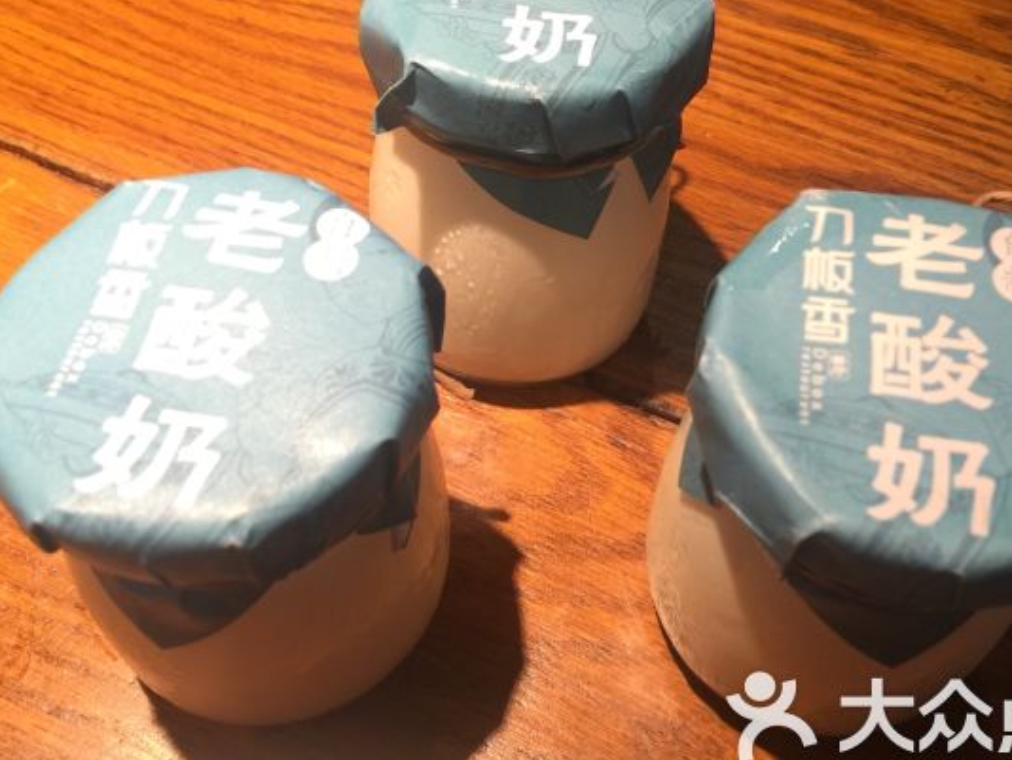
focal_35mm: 38
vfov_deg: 37.6
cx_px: 538
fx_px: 1111
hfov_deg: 48.9
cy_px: 317
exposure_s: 1/17
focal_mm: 4.15
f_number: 2.2
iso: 50
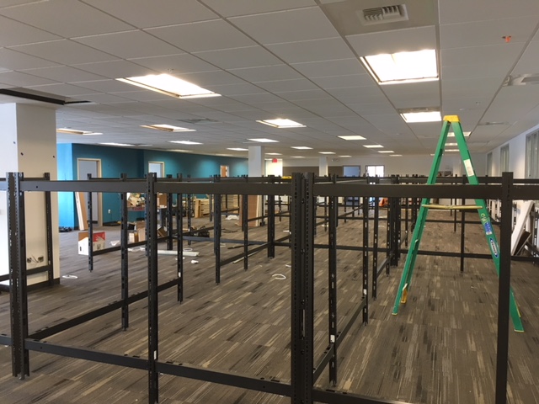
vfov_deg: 48.2
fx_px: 452
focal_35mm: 29
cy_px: 202
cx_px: 270
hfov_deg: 61.7
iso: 80
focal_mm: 4.15
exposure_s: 1/30
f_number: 2.2
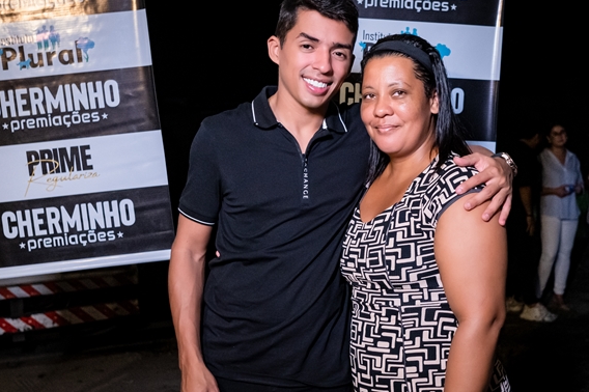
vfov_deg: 28.6
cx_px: 358
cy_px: 194
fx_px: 768
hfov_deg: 41.7
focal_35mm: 47
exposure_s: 1/400
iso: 2500
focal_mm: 24
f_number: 2.8
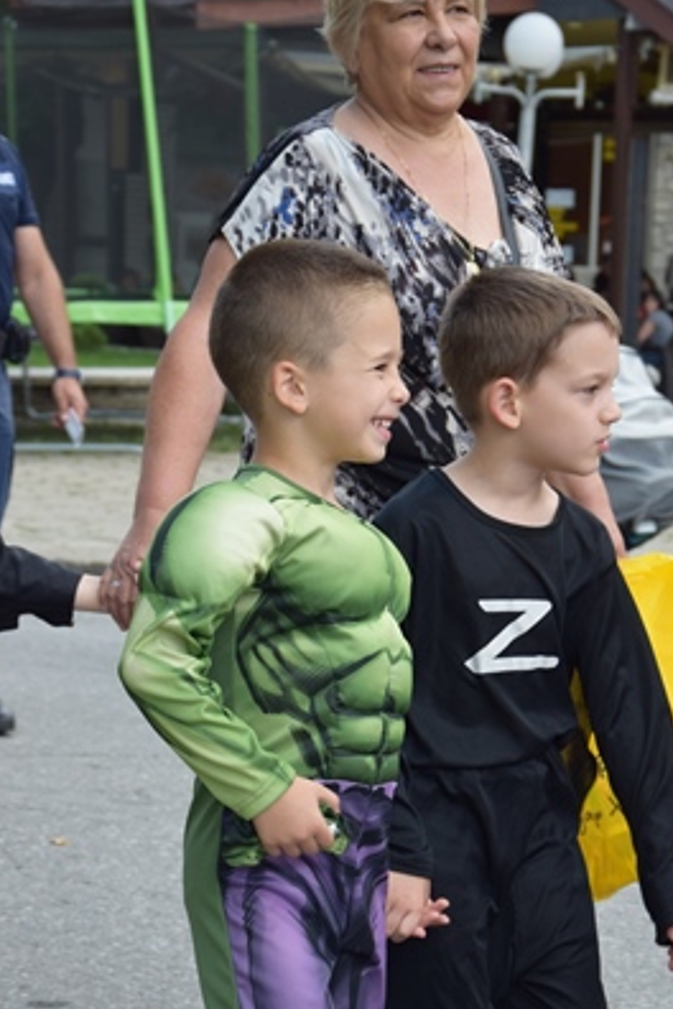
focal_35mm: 126
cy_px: 754
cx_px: 440
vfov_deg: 16.2
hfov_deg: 10.9
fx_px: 3533
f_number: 5
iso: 200
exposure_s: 1/250
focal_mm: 52
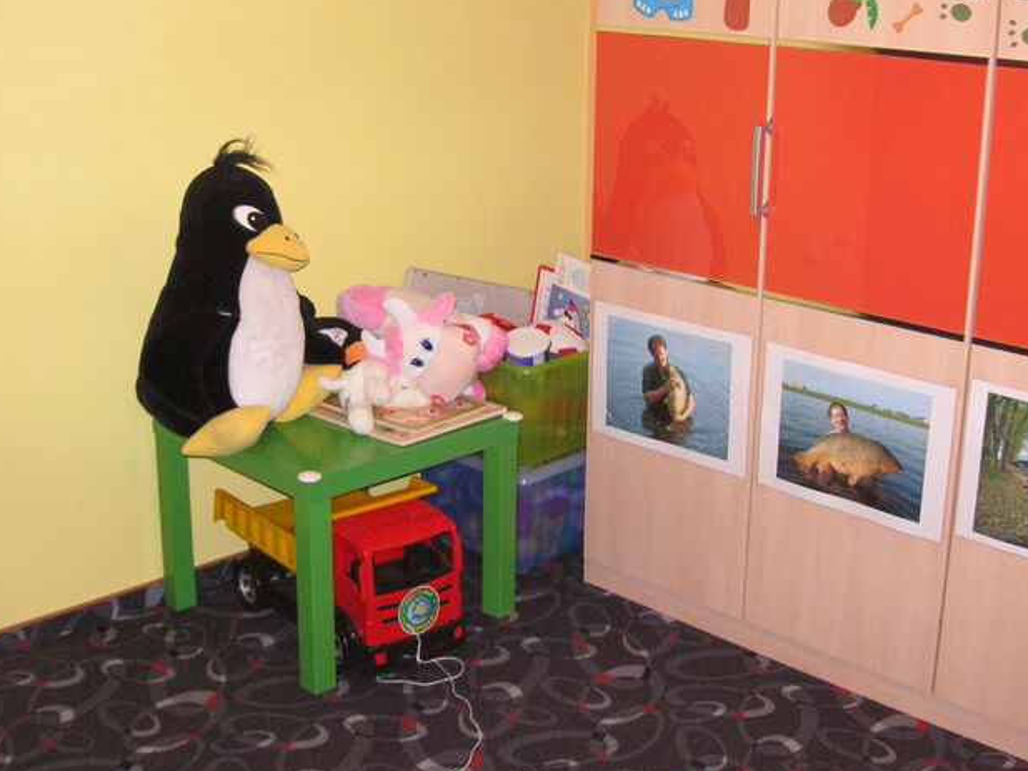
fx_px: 1426
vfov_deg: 30.2
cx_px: 510
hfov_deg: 39.6
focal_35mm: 48
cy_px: 306
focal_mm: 6.1
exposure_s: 1/45
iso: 160
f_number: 2.8
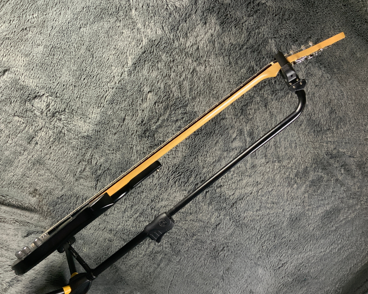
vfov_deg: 47.1
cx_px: 177
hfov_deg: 57.2
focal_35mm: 31
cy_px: 144
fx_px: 338
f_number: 1.8
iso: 160
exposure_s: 1/60
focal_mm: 3
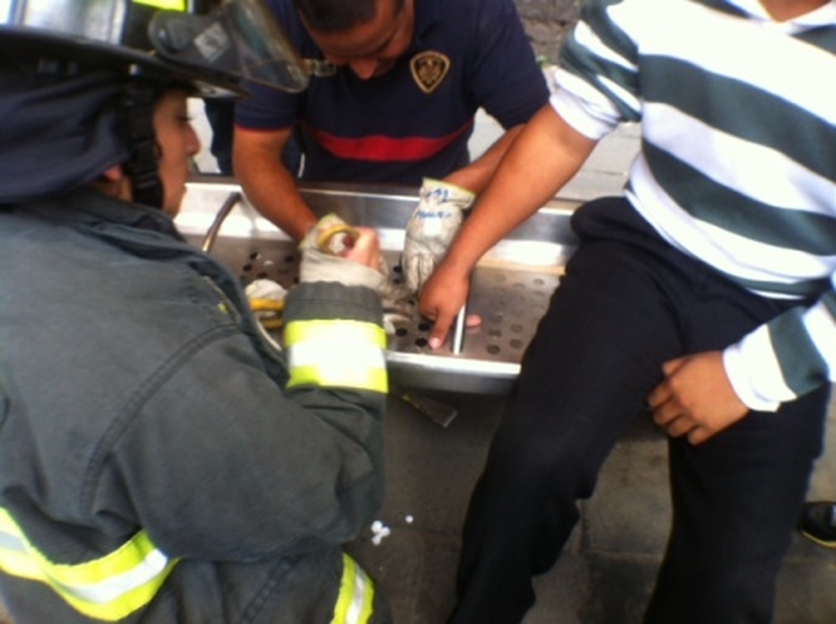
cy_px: 312
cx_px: 418
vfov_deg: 40.6
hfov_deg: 52.7
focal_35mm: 35
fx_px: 844
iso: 80
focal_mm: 3.85
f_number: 2.8
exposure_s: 1/30
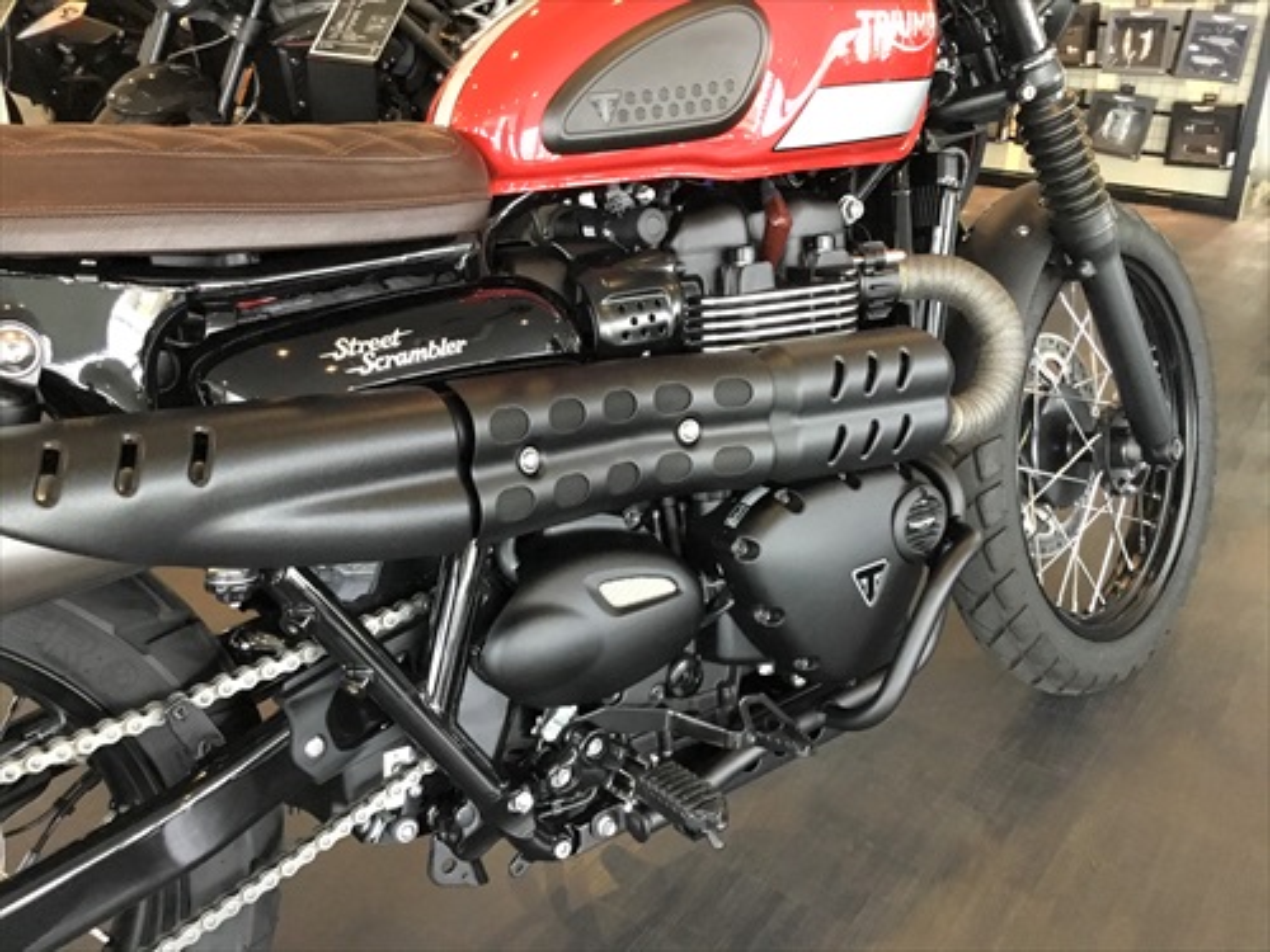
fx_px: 1137
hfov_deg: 58.4
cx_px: 635
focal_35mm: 31
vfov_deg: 45.4
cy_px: 476
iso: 250
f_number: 2.4
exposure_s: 1/30
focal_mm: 3.3
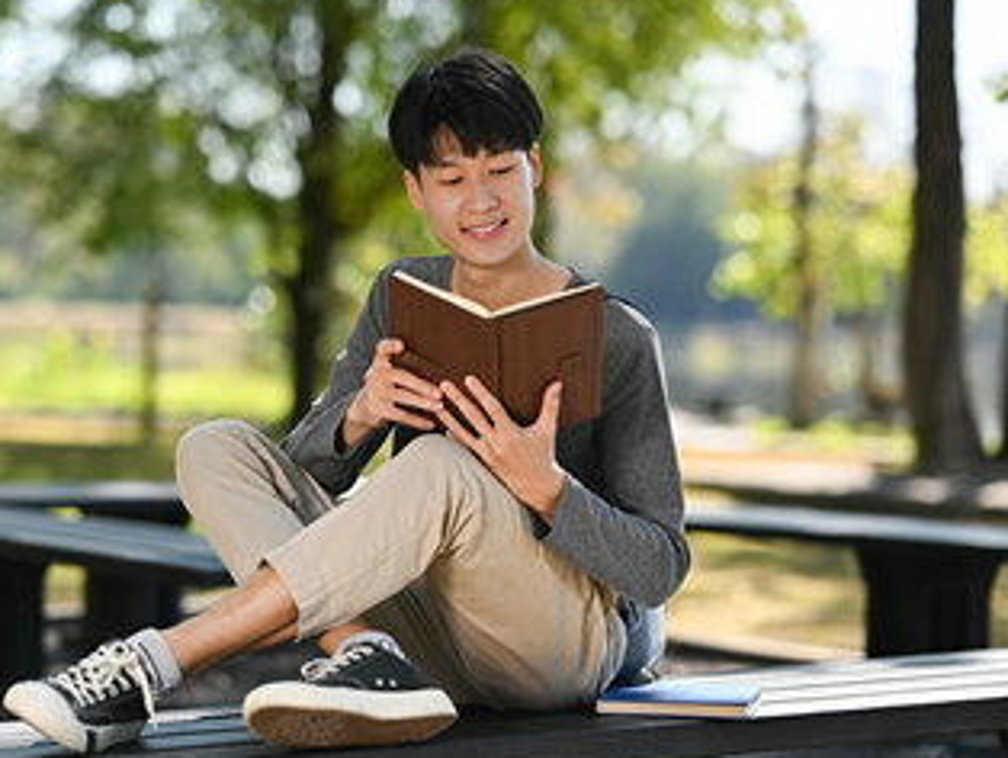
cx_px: 376
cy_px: 353
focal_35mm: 104
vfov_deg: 14.2
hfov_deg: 18.9
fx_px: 3031
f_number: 2.2
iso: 100
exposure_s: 1/1250
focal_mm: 85
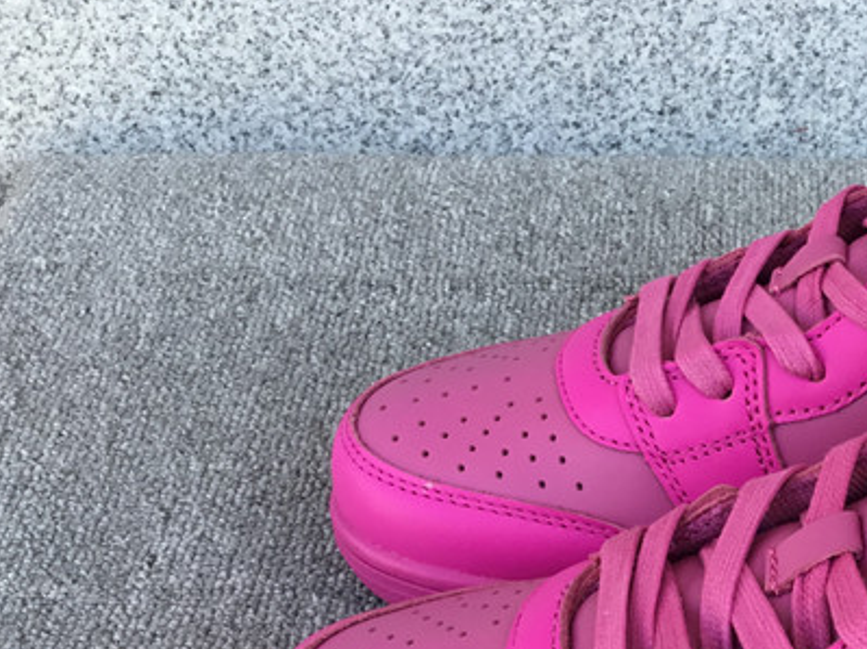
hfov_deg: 25.9
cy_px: 581
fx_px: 1753
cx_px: 934
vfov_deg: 20.6
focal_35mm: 70
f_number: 2.4
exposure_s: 1/108
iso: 25
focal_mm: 3.3
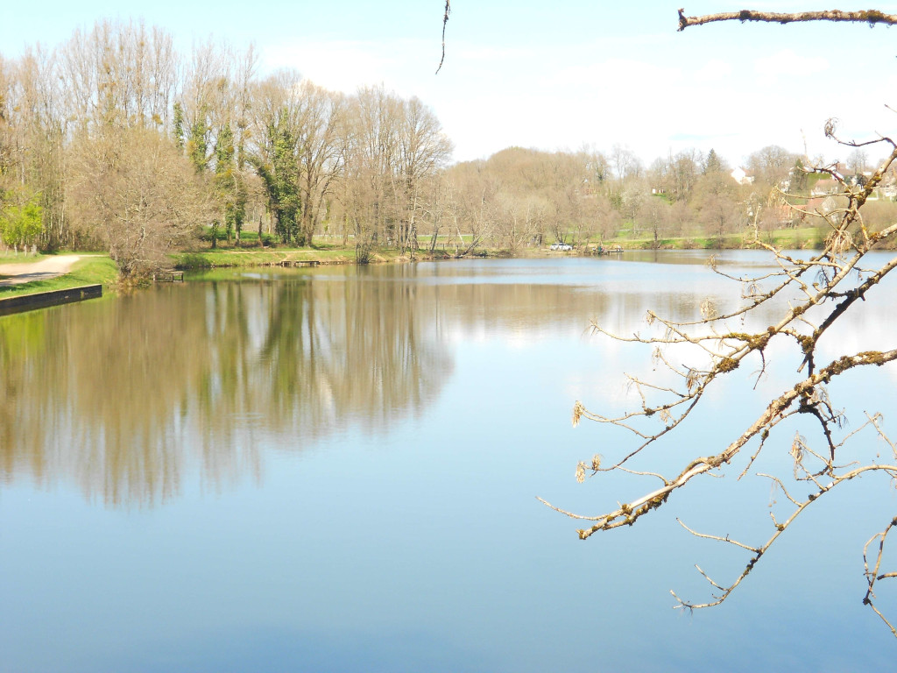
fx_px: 1710
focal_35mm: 66
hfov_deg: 29.4
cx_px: 448
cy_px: 336
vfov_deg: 22.3
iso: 100
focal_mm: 11.6
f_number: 5.3
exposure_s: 1/200
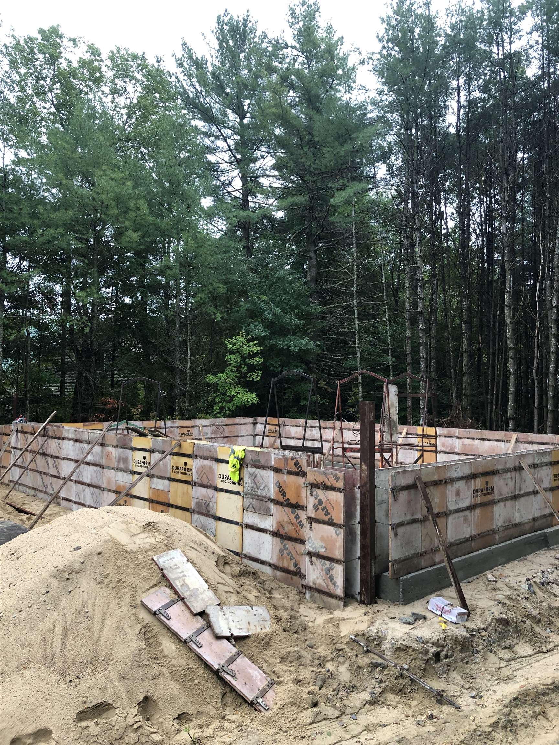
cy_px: 372
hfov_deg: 49.7
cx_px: 280
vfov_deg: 63.4
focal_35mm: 28
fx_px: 603
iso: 32
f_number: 1.8
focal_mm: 3.99
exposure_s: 1/40
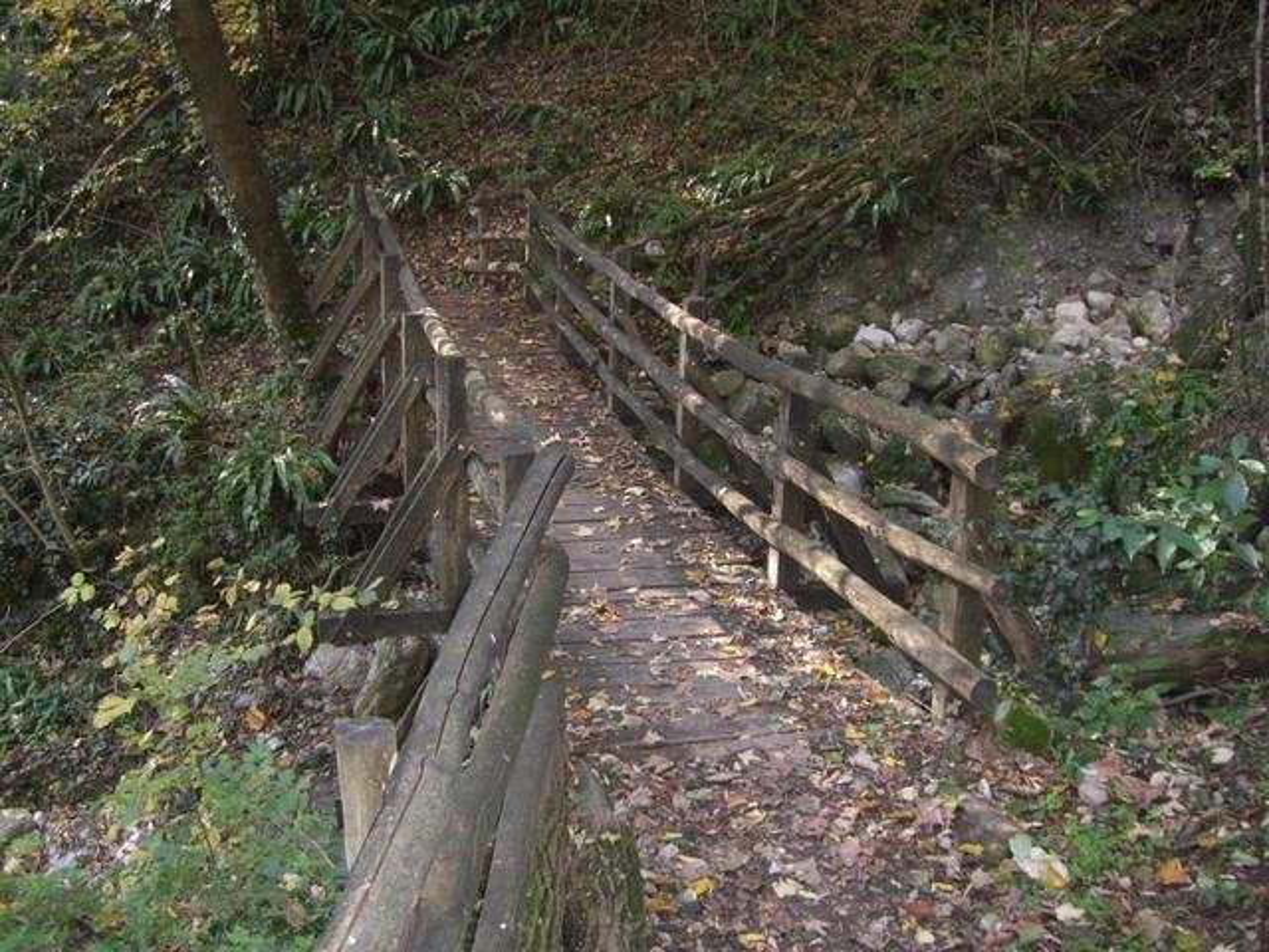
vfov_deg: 37.7
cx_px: 634
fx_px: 1393
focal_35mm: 38
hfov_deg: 49.0
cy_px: 476
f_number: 2.7
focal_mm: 6.2
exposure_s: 1/60
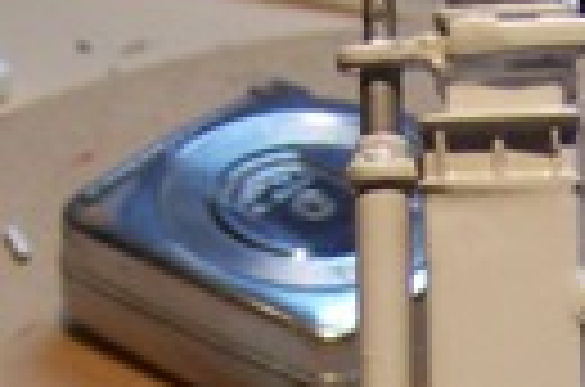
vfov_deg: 6.7
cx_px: 648
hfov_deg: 10.4
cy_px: 886
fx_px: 3161
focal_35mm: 195
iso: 80
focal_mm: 6.3
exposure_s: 1/90
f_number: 2.8
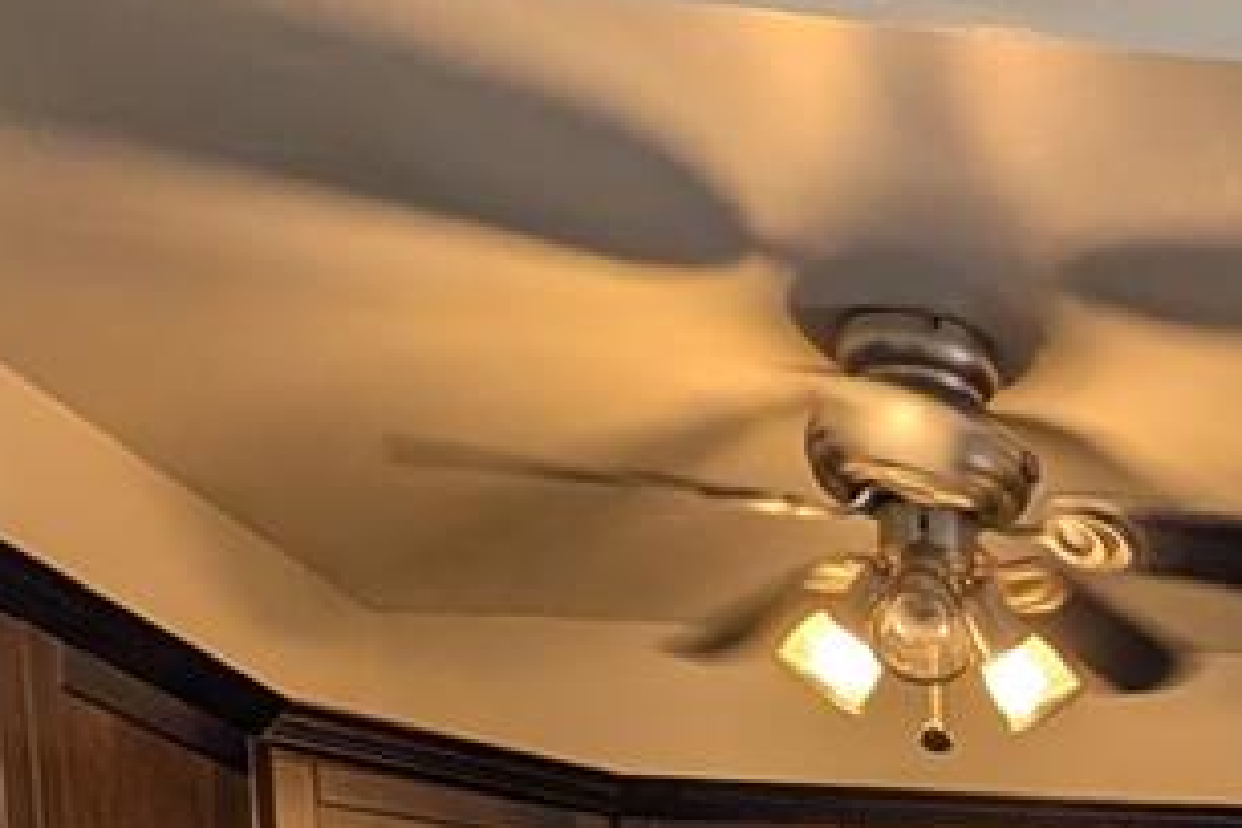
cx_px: 1662
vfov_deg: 20.3
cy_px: 1461
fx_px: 1690
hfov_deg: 30.6
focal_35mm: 49
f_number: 1.7
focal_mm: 2.02
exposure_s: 1/60
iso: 56
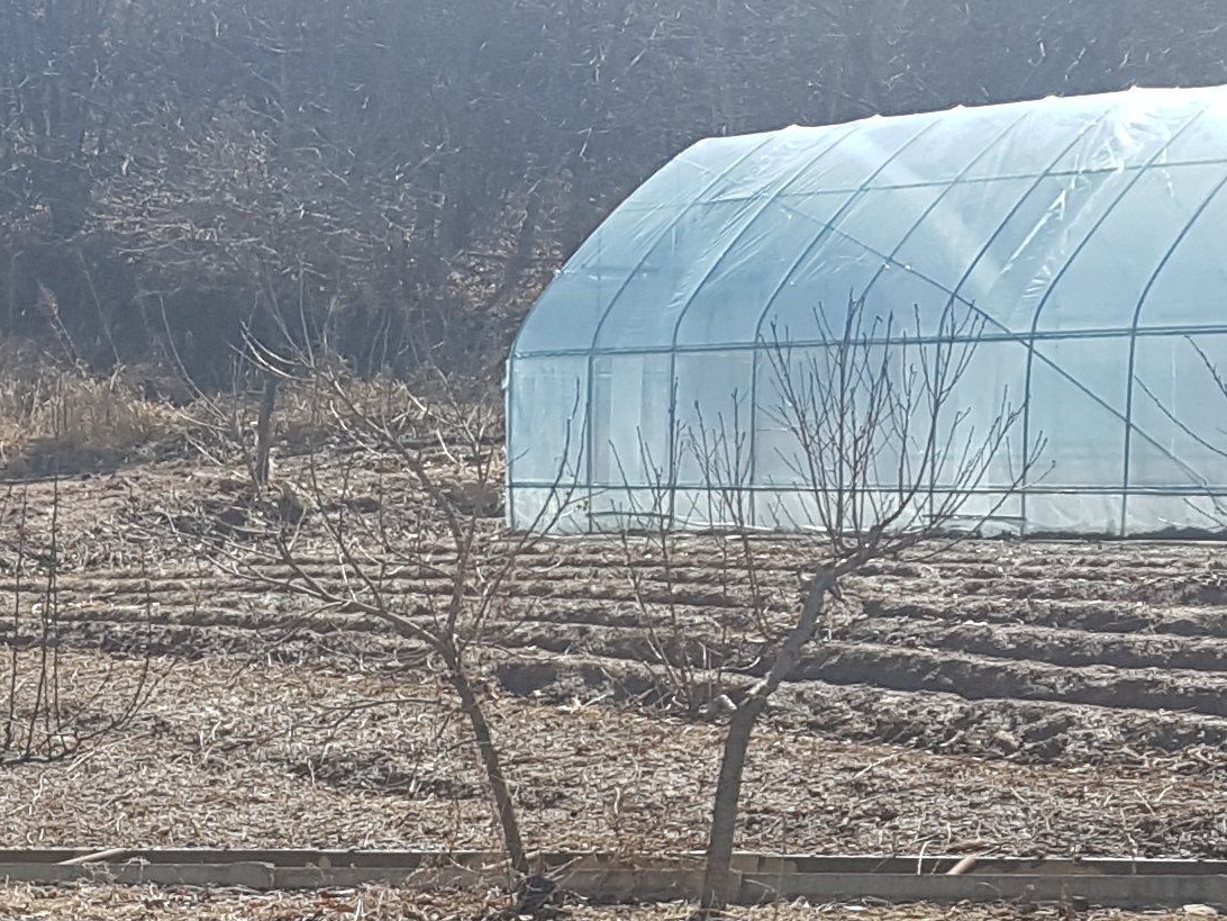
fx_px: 3403
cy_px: 1200
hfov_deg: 18.6
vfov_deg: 14.7
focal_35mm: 96
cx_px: -499
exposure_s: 1/2020
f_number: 1.7
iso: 50
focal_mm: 4.2
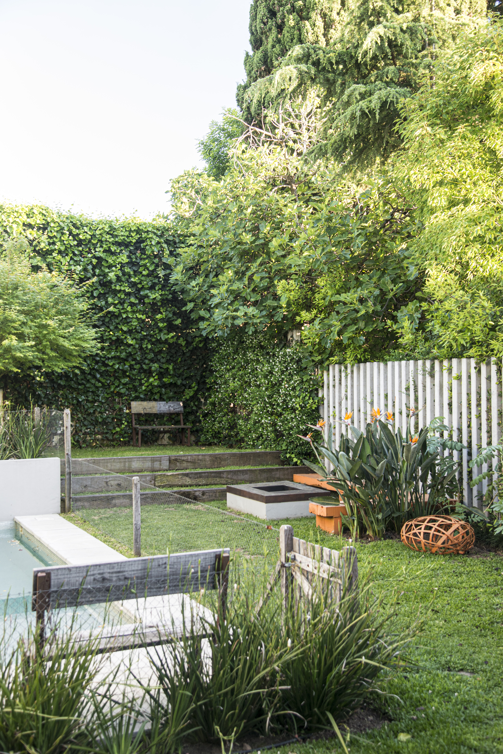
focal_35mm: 44
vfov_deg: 44.5
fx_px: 921
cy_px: 377
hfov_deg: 30.5
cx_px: 252
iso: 500
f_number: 4.5
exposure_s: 1/50
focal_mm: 44
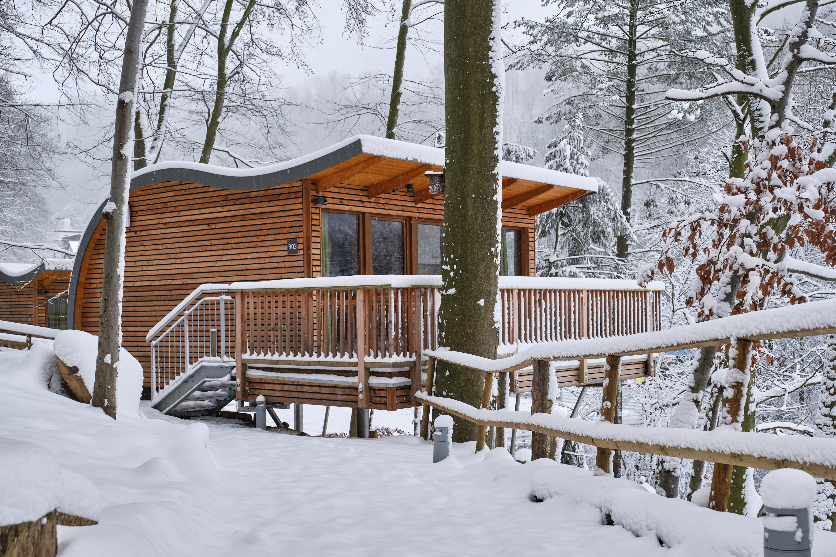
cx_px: 418
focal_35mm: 42
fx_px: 975
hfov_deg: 46.4
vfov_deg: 31.9
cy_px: 278
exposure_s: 1/75
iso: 200
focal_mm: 28.3
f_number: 5.6
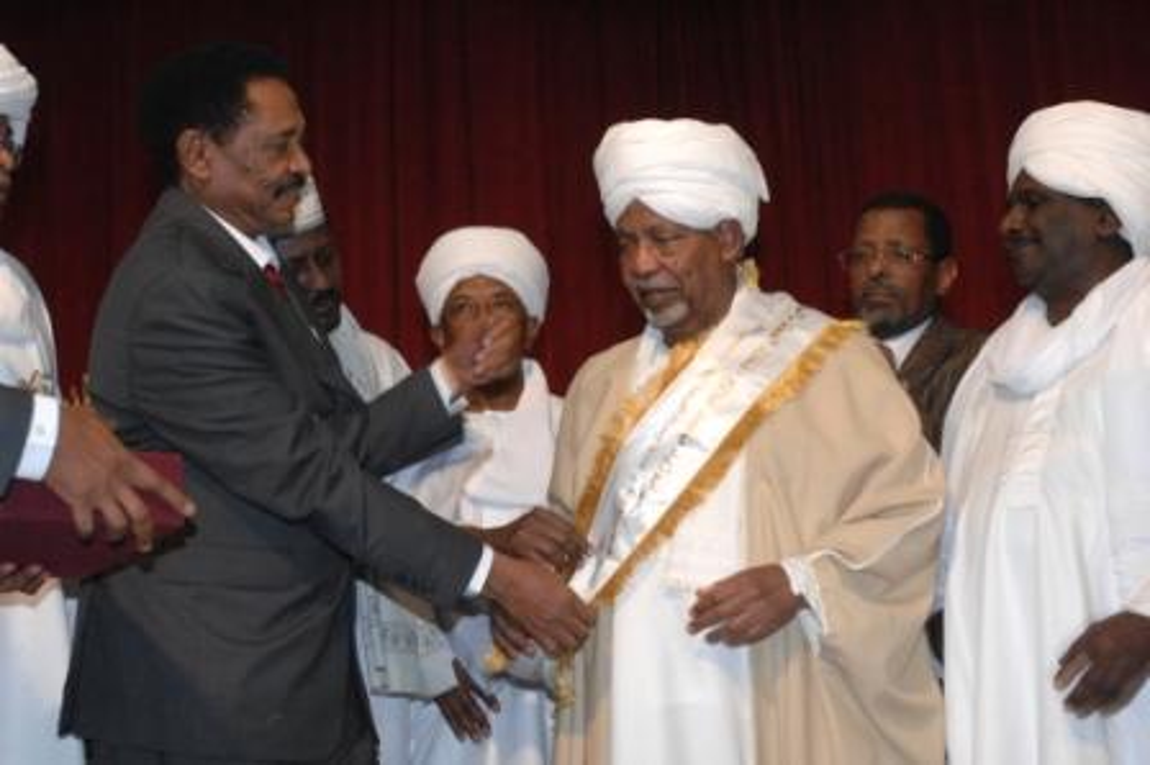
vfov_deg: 20.1
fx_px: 2155
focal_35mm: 68
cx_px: 575
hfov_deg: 29.9
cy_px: 382
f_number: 6.7
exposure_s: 1/60
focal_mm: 45
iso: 800
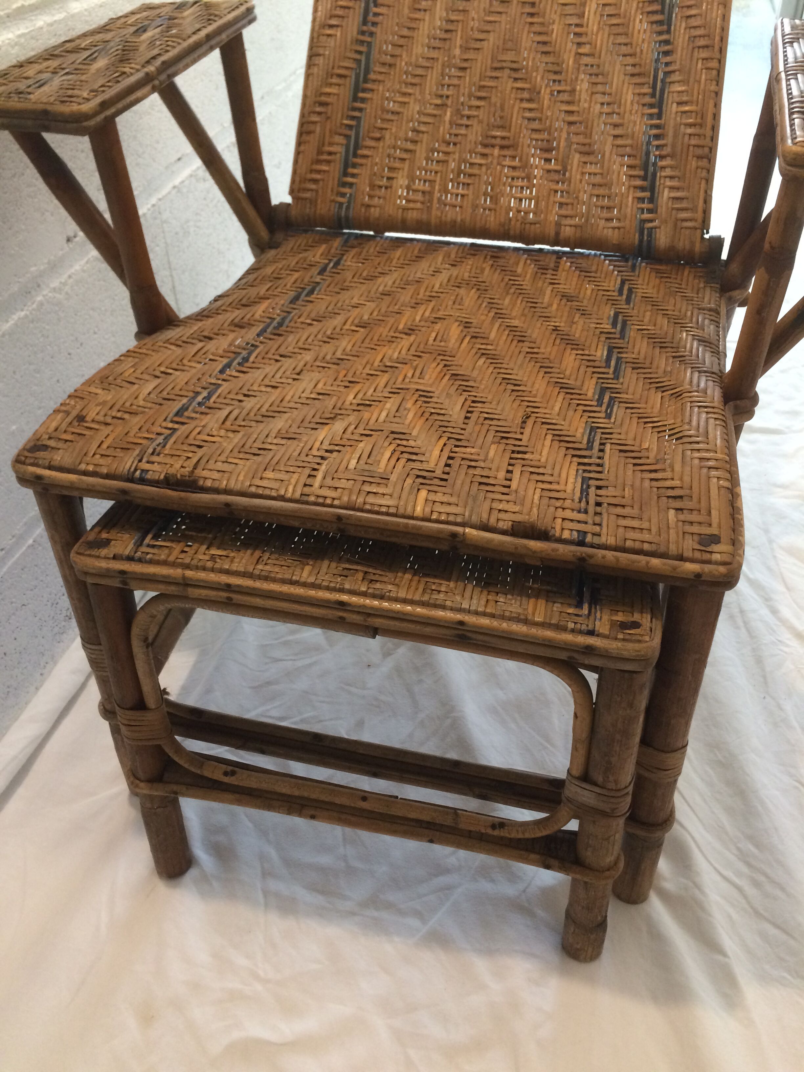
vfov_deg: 61.7
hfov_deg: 48.2
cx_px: 402
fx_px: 898
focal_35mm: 29
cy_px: 536
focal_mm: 4.15
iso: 200
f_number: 2.2
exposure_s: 1/33
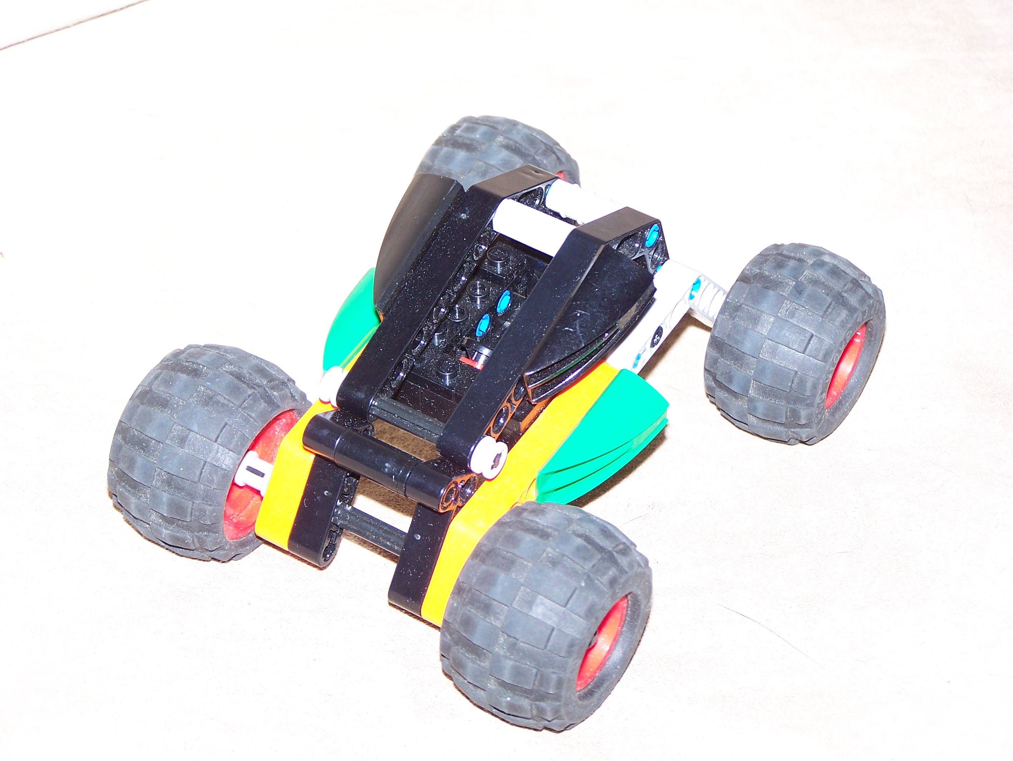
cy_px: 380
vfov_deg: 14.1
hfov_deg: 18.7
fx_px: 3075
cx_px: 506
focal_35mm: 105
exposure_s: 1/100
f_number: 3.2
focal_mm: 17.5
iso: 80
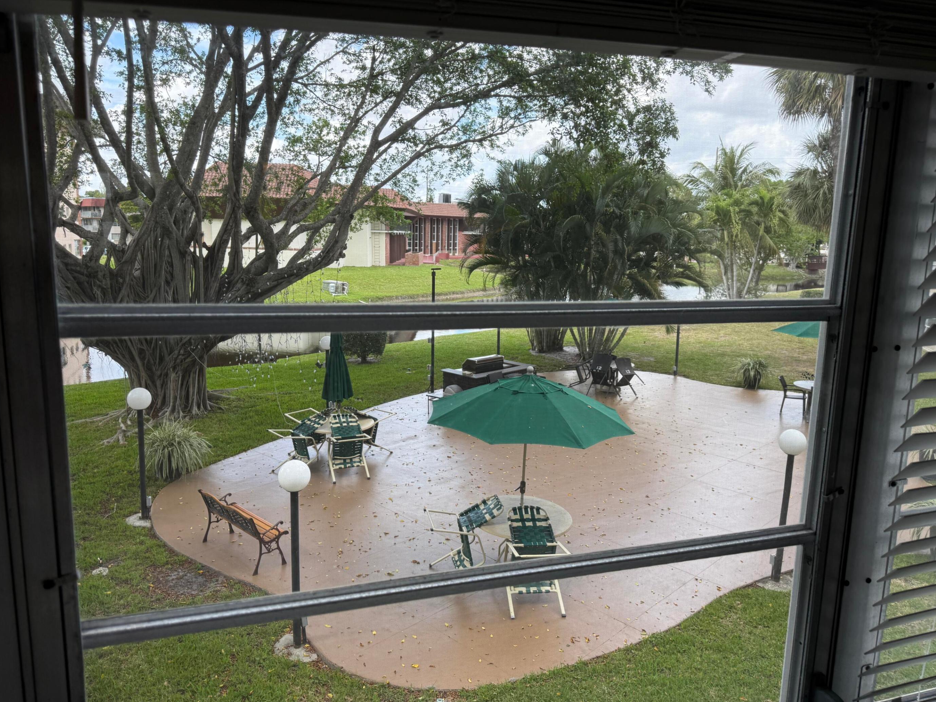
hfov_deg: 69.4
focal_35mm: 25
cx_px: 466
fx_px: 676
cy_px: 344
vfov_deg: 54.9
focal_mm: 6.76
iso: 100
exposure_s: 1/654
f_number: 1.78
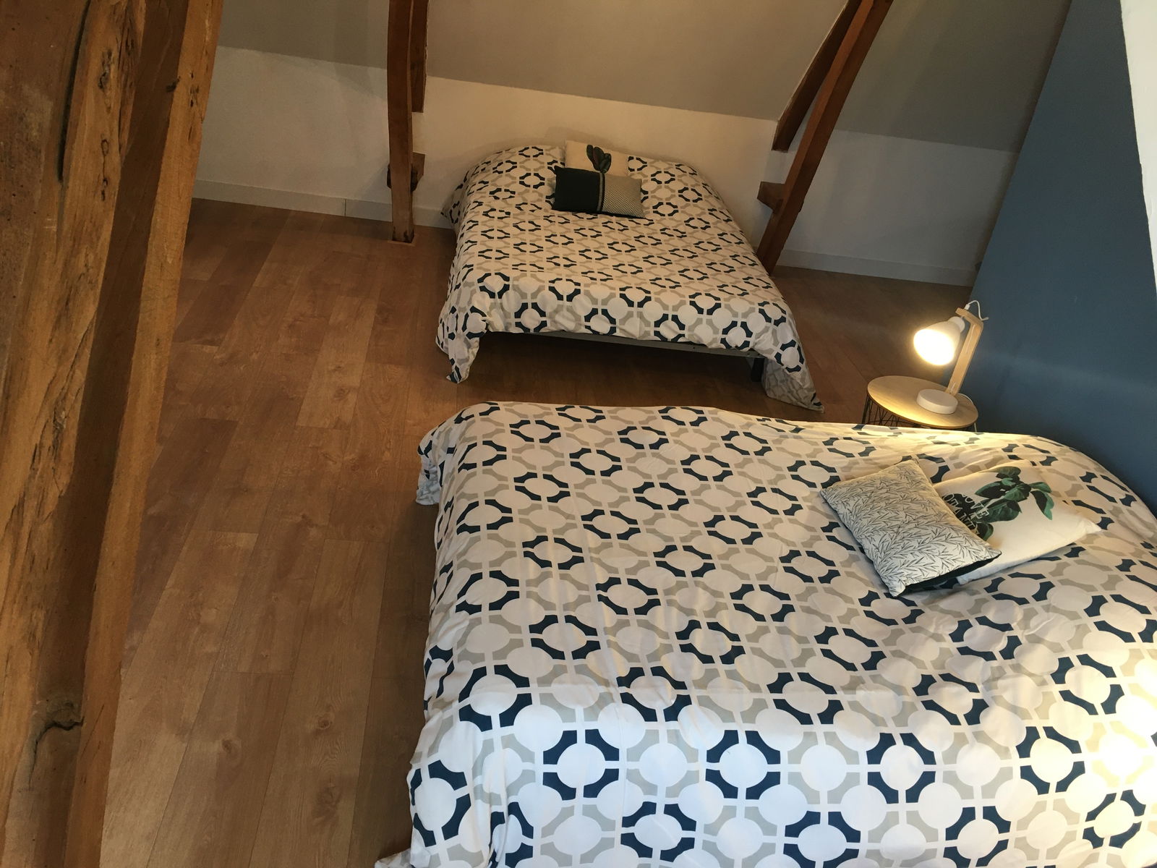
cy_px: 434
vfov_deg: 48.2
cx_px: 578
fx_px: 969
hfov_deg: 61.7
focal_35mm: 29
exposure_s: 1/33
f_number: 2.2
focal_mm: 4.15
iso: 125
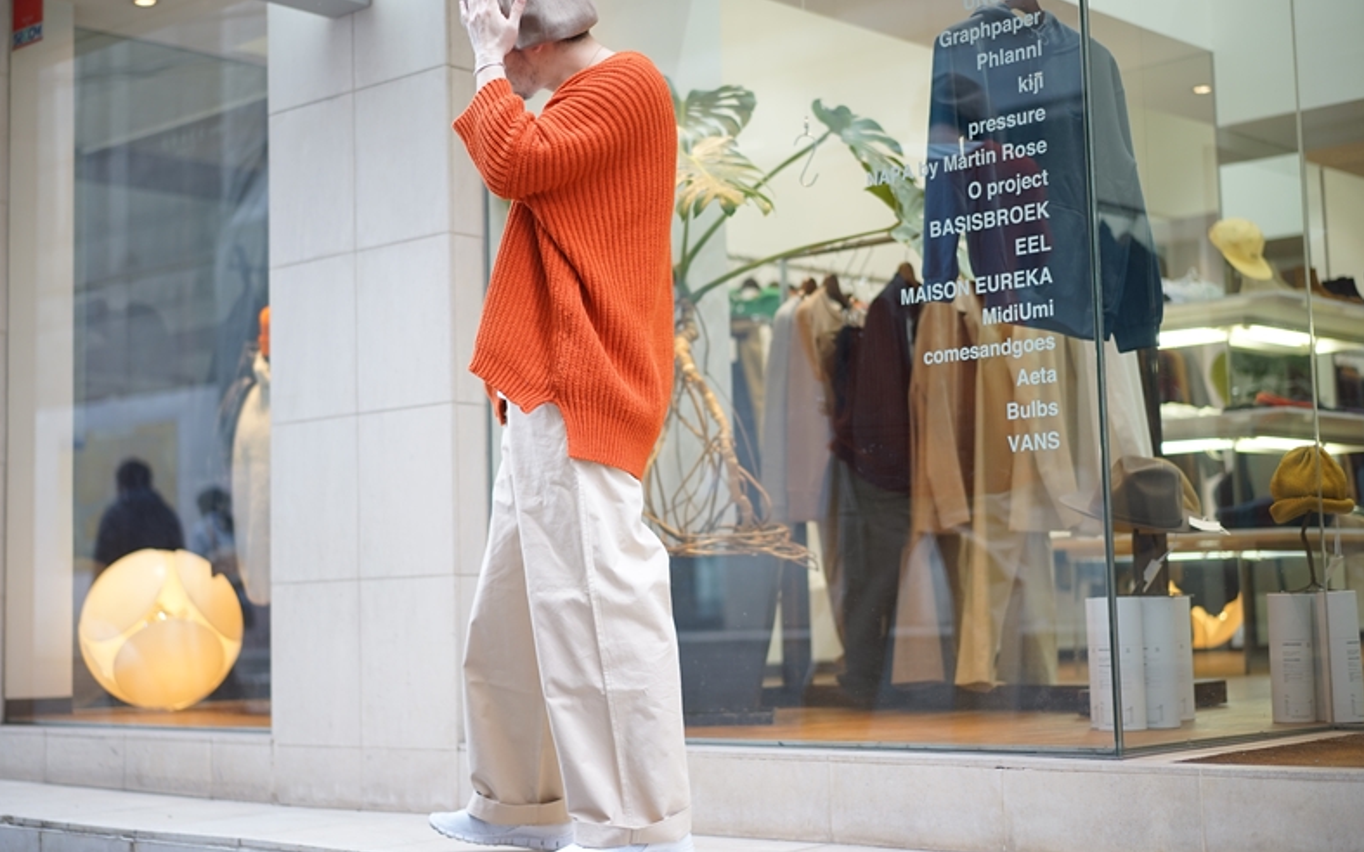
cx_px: 681
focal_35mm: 57
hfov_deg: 35.7
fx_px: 2119
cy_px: 403
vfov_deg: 22.7
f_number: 1.8
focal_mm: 55
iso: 125
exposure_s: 1/60
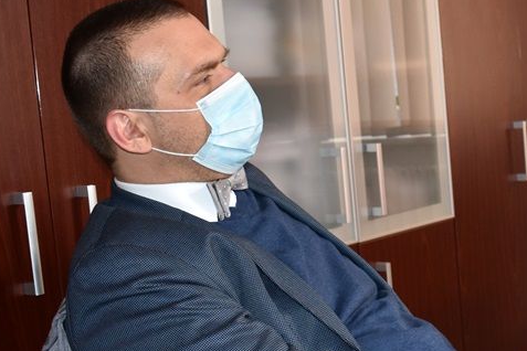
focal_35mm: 74
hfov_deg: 26.2
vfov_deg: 18.4
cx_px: 496
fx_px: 1084
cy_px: 176
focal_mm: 23
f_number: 3.8
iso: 800
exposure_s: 1/60
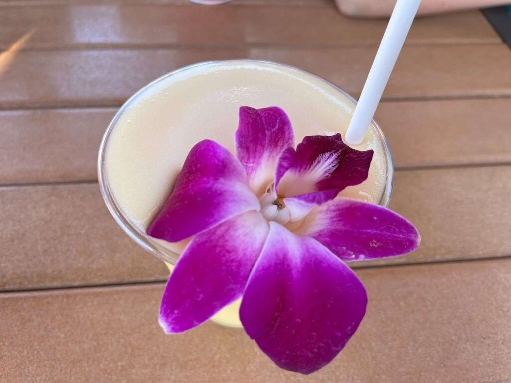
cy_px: 192
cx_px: 256
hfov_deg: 67.3
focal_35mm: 26
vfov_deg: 53.1
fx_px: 384
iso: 32
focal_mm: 5.1
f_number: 1.6
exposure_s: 1/150
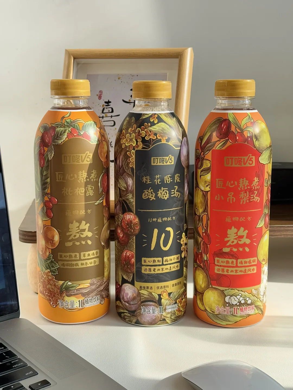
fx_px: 542
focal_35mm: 48
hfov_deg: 30.3
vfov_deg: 39.7
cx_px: 146
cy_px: 195
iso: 100
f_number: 1.78
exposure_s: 1/712
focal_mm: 6.76
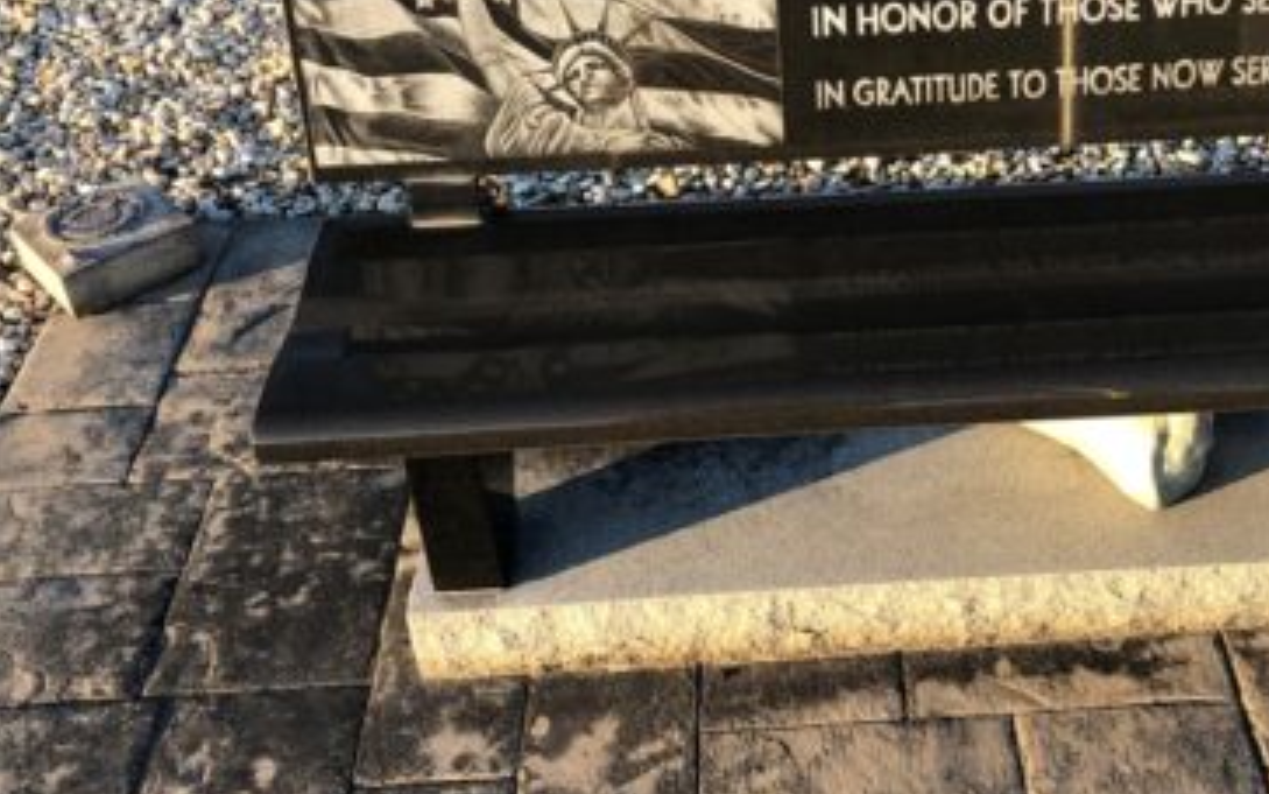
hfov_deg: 40.4
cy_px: 273
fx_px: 1695
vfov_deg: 26.2
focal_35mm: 49
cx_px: 874
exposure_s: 1/223
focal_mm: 3.99
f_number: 1.8
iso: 20
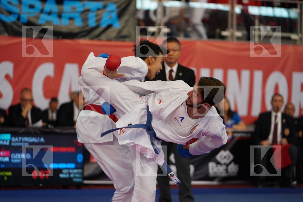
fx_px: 1018
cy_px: 101
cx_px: 152
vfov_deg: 11.3
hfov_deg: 16.9
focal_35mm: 121
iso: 1600
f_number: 2.8
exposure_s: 1/1000
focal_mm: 121
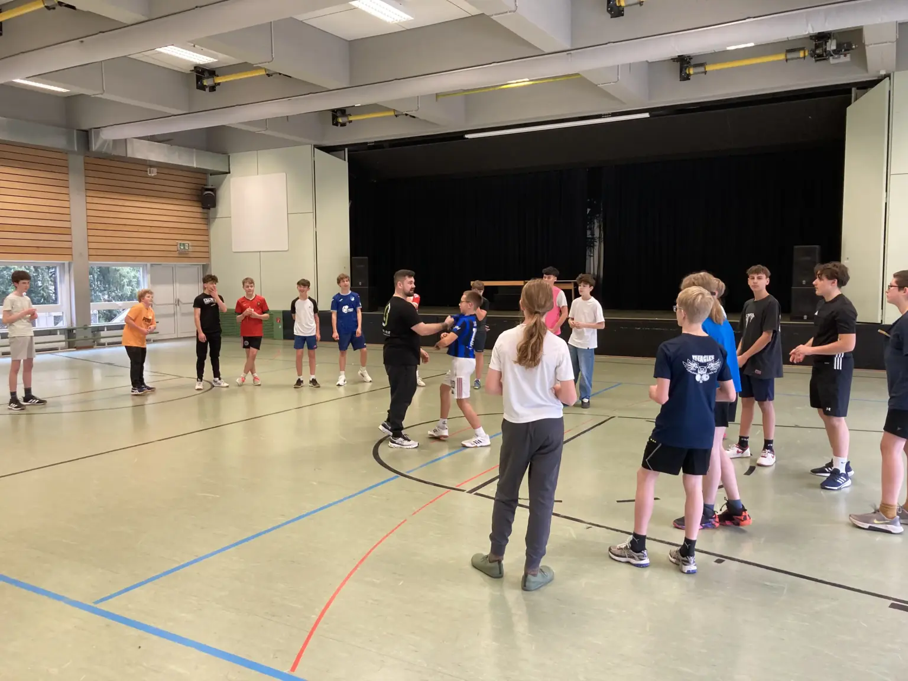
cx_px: 454
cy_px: 340
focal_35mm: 28
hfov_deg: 63.4
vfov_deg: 49.7
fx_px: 734
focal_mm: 3.99
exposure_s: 1/50
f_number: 1.8
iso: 100
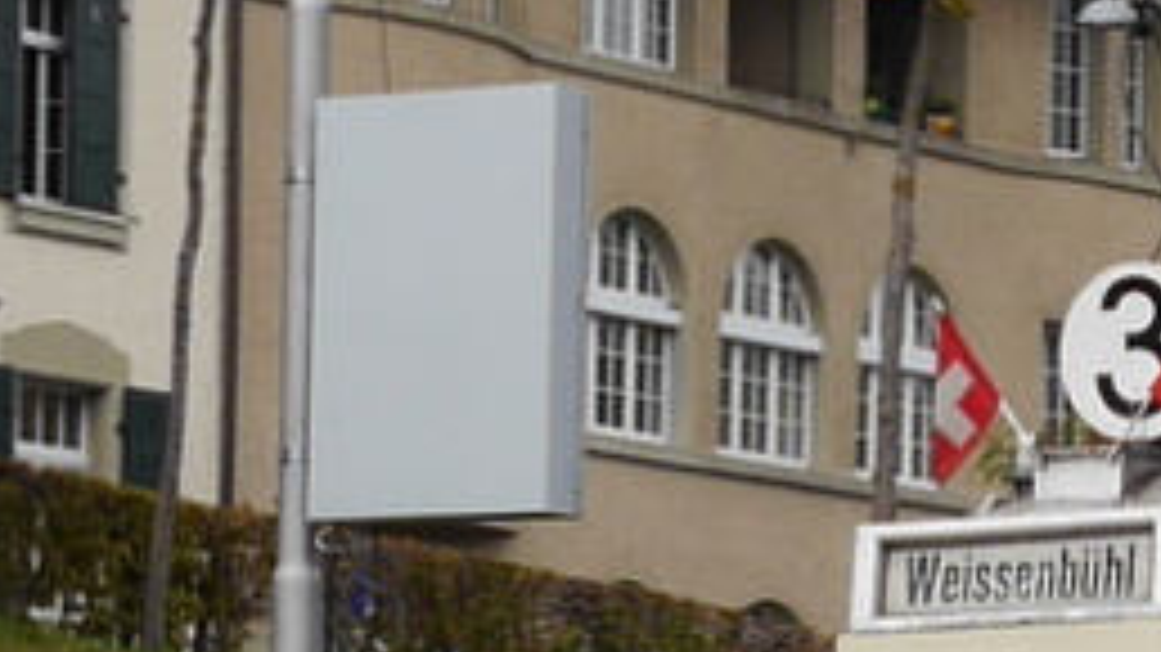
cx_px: 1863
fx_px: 4986
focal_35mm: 162
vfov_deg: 7.5
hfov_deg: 12.5
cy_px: 643
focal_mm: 16
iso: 160
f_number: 6.3
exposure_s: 1/320
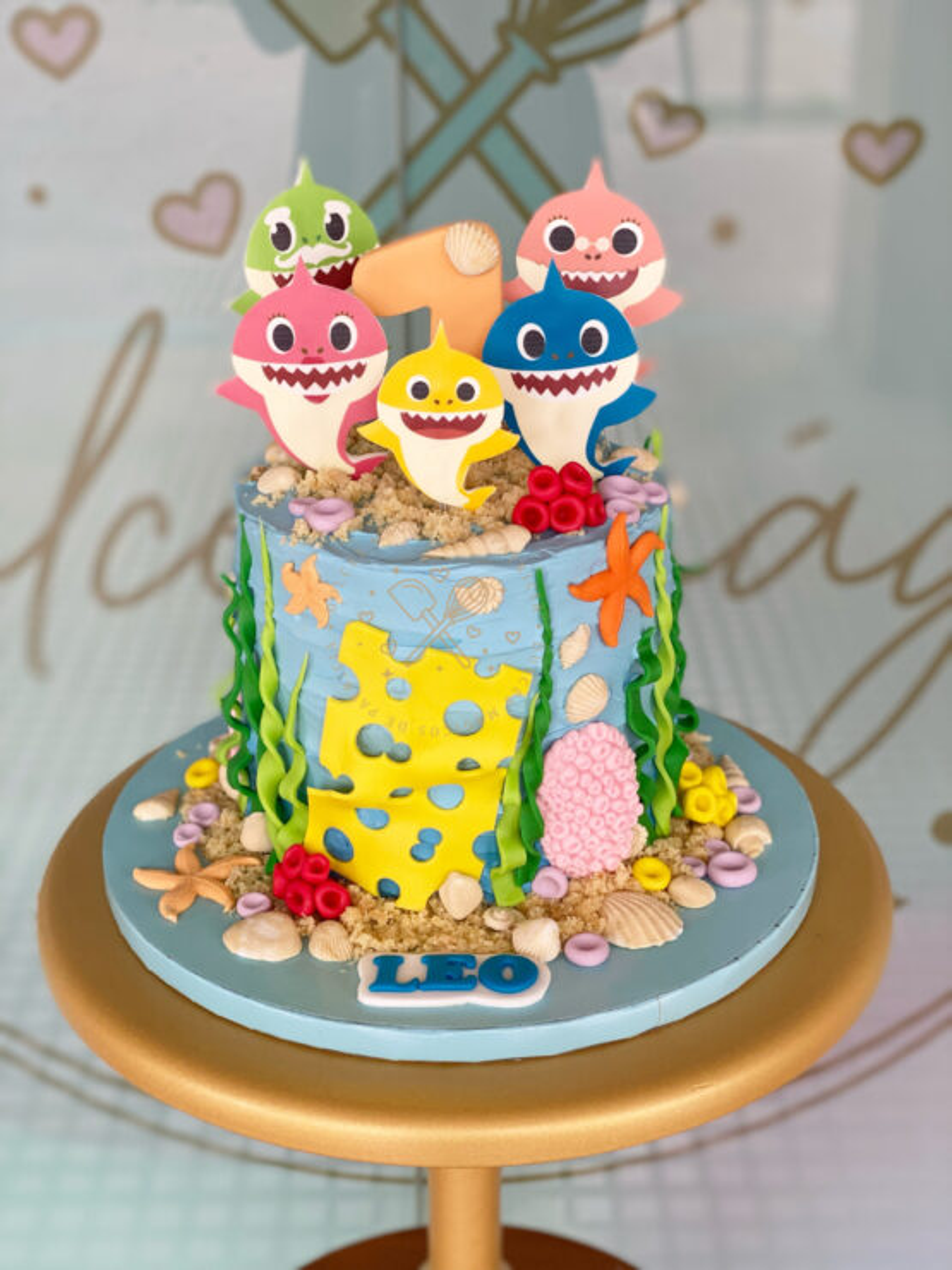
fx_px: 1907
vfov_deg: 36.8
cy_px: 635
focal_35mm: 52
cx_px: 476
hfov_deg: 28.0
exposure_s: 1/122
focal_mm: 6
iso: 40
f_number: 2
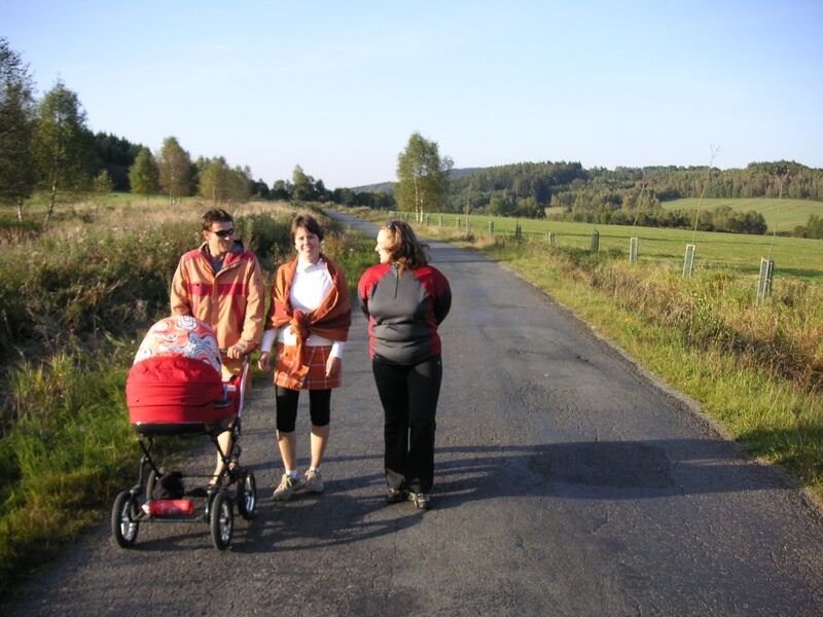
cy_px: 308
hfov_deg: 50.1
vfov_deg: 38.7
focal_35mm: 37
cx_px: 412
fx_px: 880
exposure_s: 1/350
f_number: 2.8
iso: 50
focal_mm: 6.1
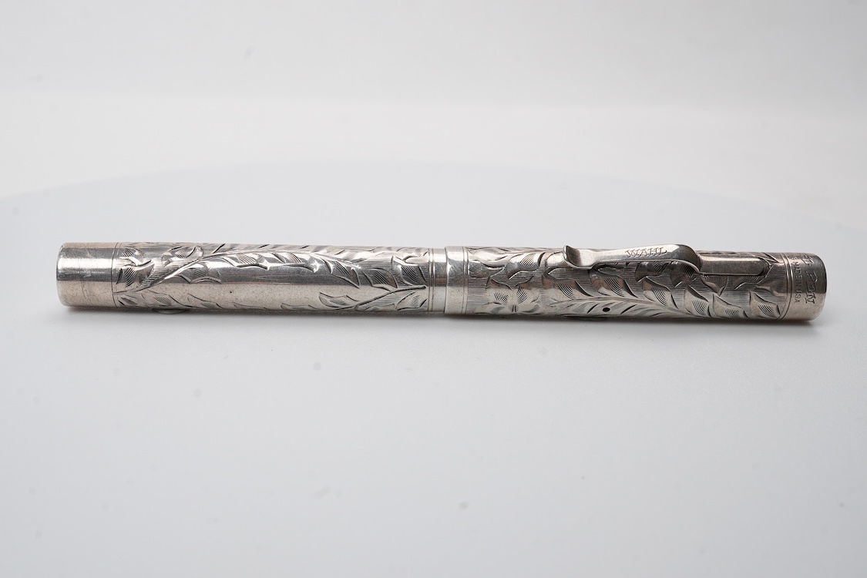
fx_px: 1084
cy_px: 289
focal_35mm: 45
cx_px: 434
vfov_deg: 29.9
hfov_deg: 43.6
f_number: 22
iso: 400
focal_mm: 30
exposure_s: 1/100
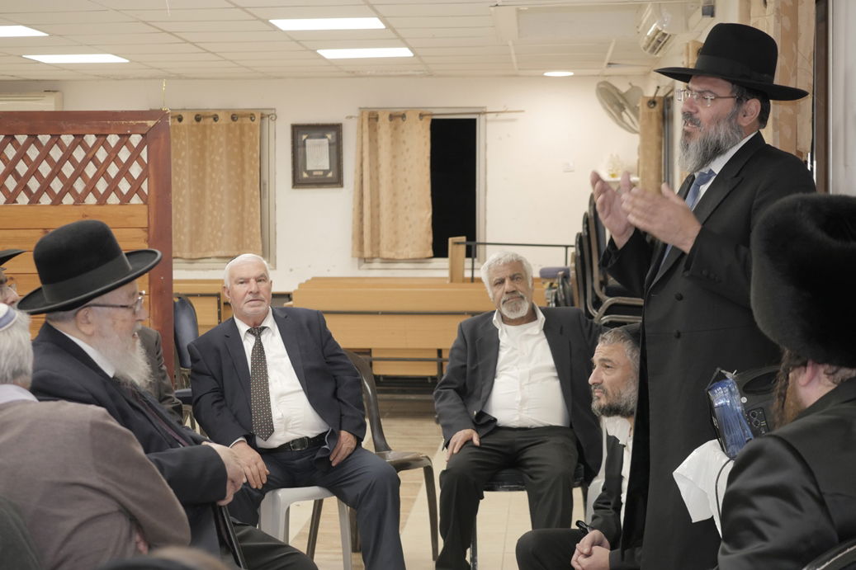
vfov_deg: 18.9
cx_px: 428
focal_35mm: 72
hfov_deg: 28.1
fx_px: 1712
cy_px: 285
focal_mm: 35
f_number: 2.8
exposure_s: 1/160
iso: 1000
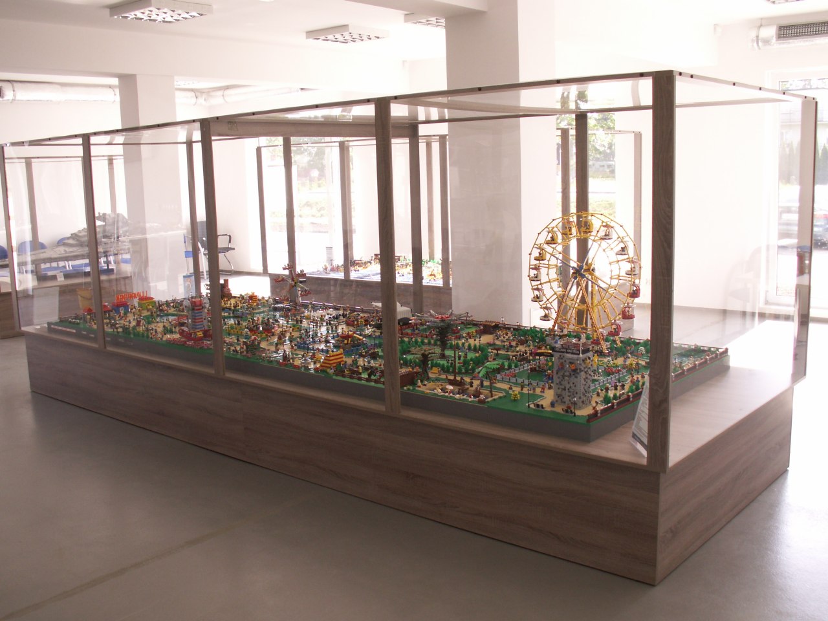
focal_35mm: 35
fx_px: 837
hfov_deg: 52.6
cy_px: 310
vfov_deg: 40.7
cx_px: 414
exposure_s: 1/50
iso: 50
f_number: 3.5
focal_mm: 5.86
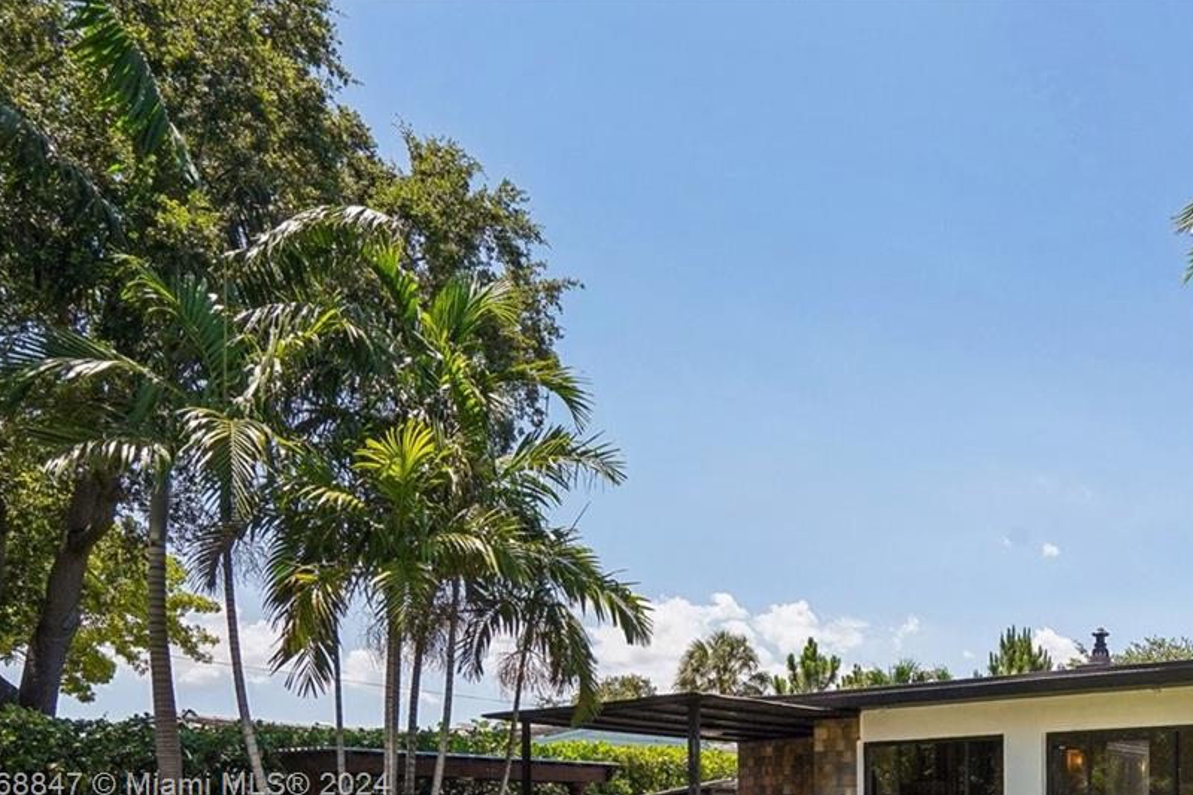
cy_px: 788
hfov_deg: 50.9
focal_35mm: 32
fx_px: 1060
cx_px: 1107
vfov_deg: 37.0
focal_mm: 16
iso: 400
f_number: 10
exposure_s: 1/640
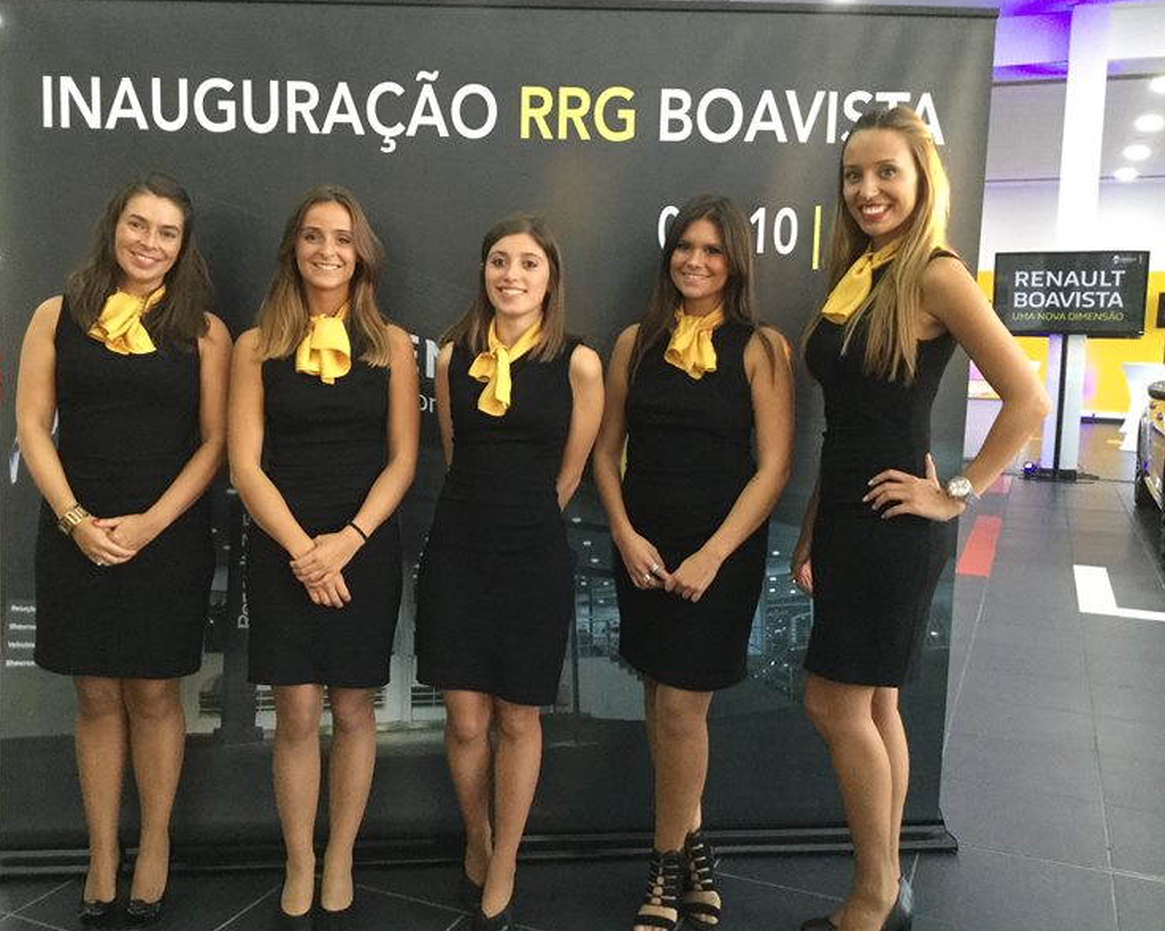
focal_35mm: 33
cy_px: 457
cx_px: 532
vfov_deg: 44.5
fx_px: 1138
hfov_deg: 54.2
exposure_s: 1/25
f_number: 2.4
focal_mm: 3.3
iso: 200
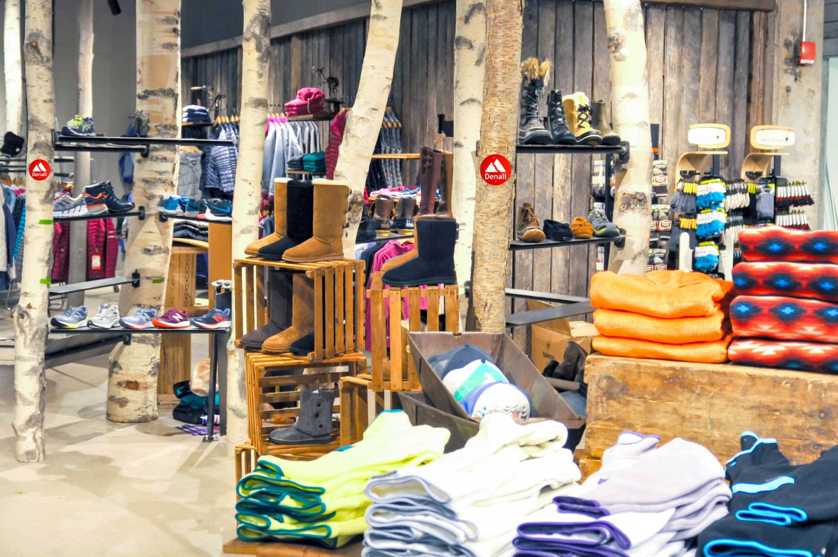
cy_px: 254
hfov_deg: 35.1
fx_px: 1325
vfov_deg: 23.7
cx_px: 372
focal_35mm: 57
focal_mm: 34
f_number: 4
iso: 560
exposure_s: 1/60
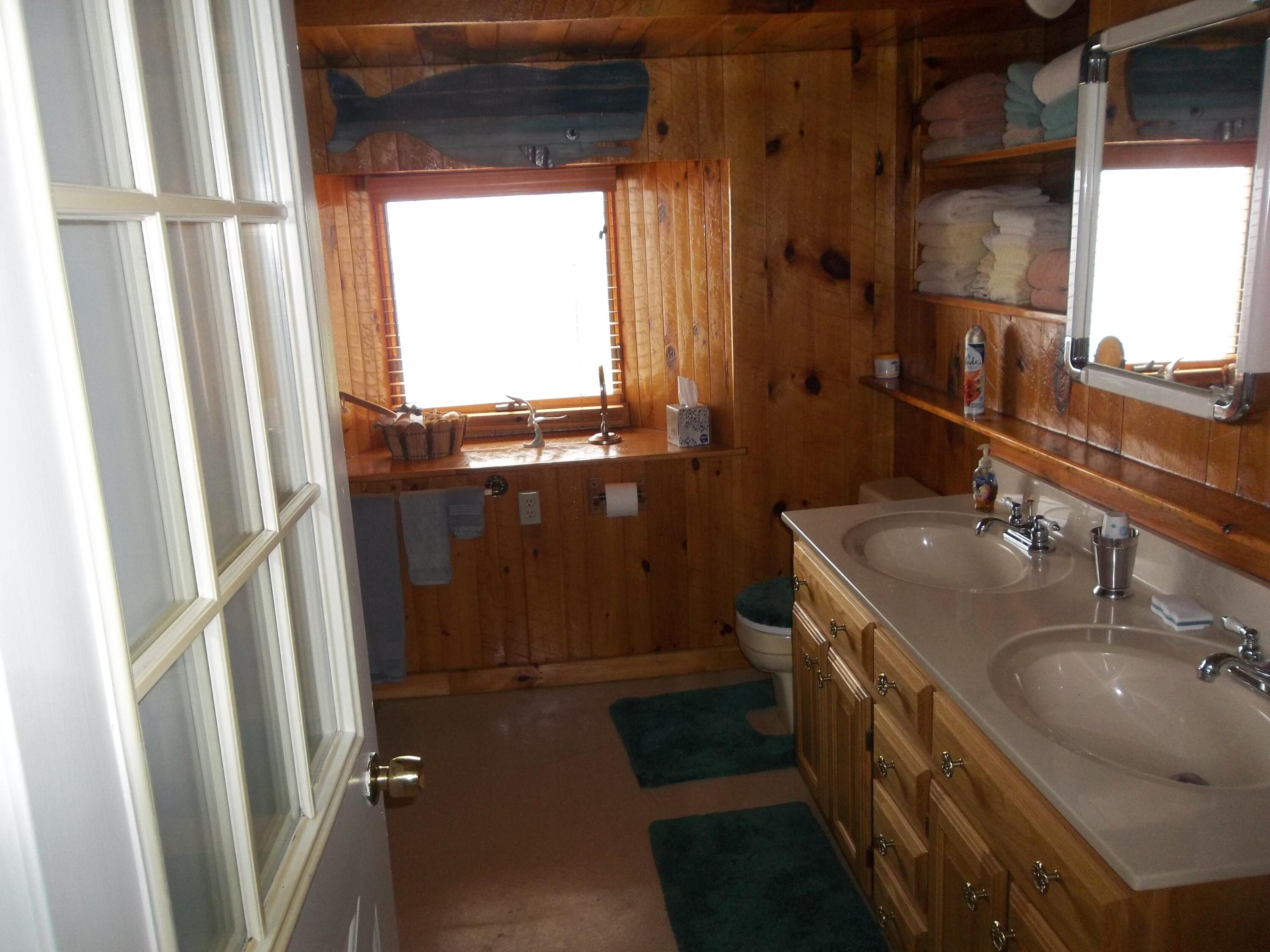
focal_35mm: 27
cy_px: 476
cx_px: 635
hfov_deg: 65.3
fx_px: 991
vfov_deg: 51.4
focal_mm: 4.9
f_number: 3.5
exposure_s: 1/30
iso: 160
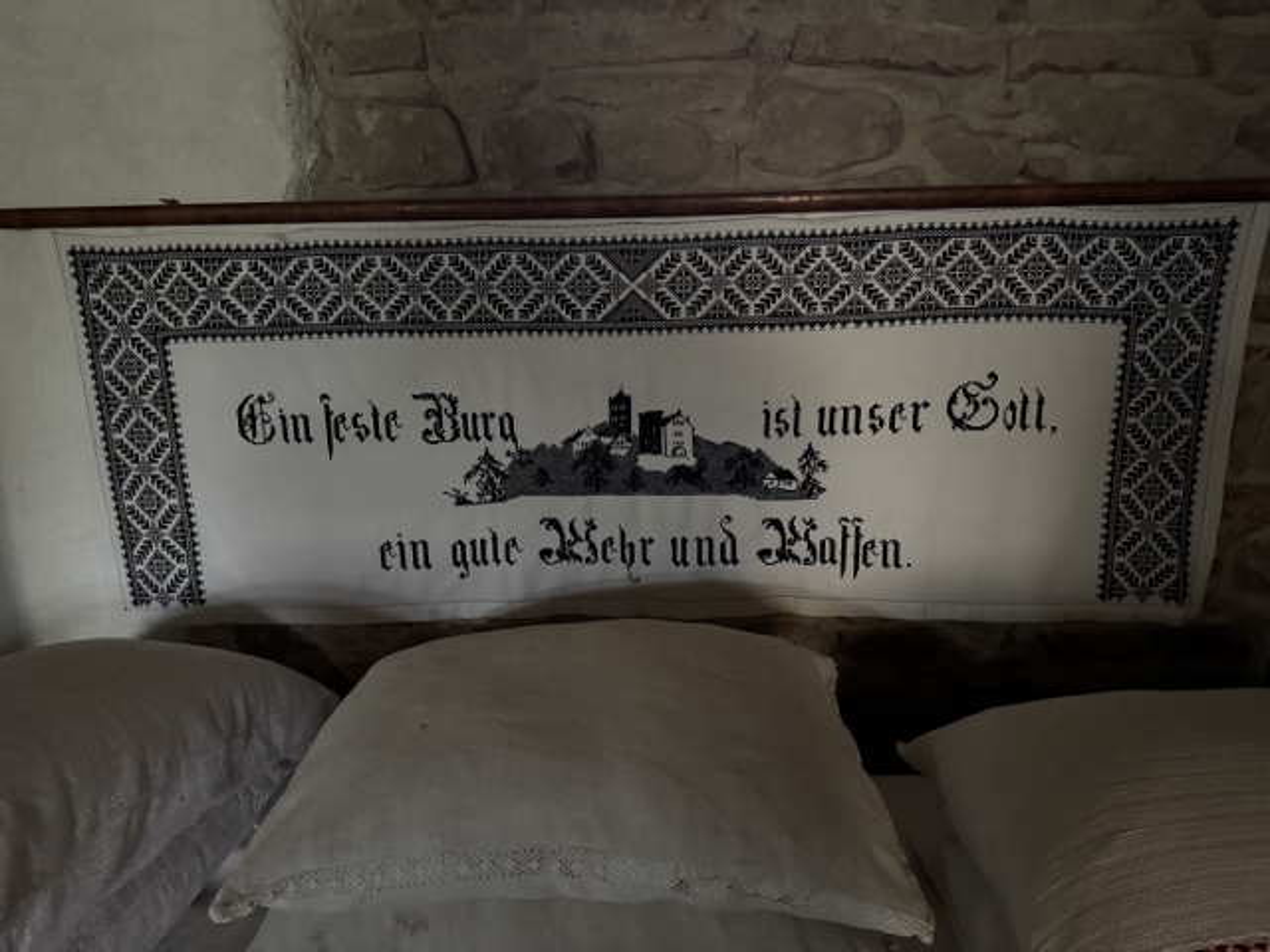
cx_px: 635
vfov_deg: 56.8
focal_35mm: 24
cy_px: 476
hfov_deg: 71.6
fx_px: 881
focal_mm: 6.76
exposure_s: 1/30
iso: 1600
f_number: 1.78
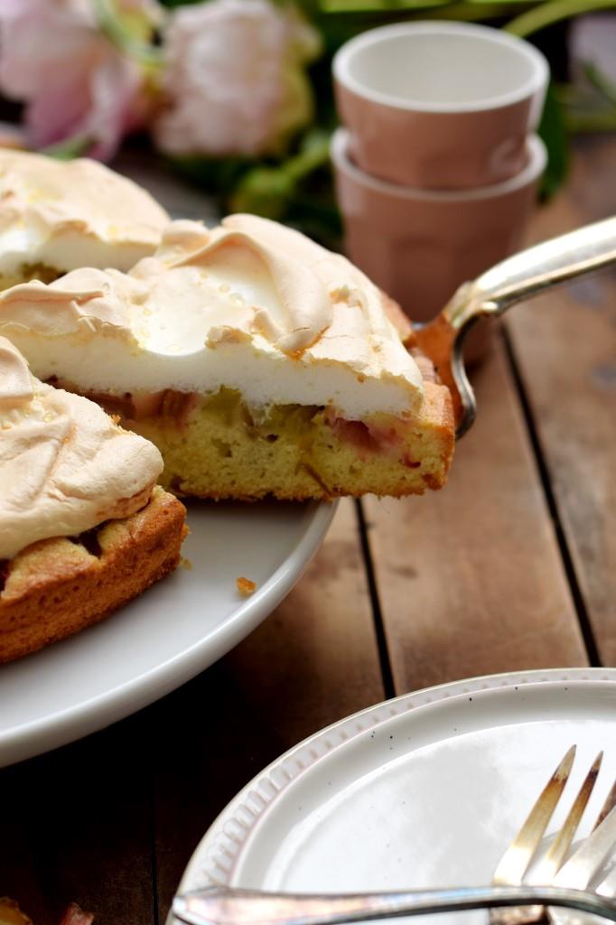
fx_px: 1926
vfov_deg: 27.0
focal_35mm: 75
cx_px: 308
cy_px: 462
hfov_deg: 18.2
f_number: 3.5
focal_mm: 50
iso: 125
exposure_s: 1/320
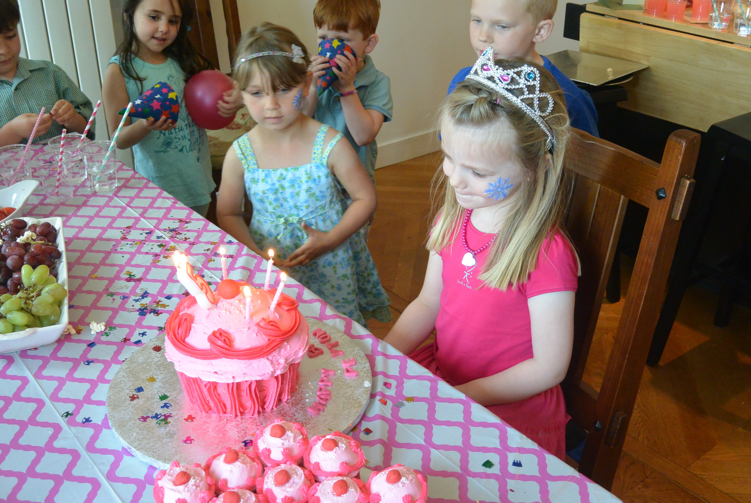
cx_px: 376
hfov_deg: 48.4
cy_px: 252
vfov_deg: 33.5
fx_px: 836
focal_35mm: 40
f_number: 4.2
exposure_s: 1/60
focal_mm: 15
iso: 900
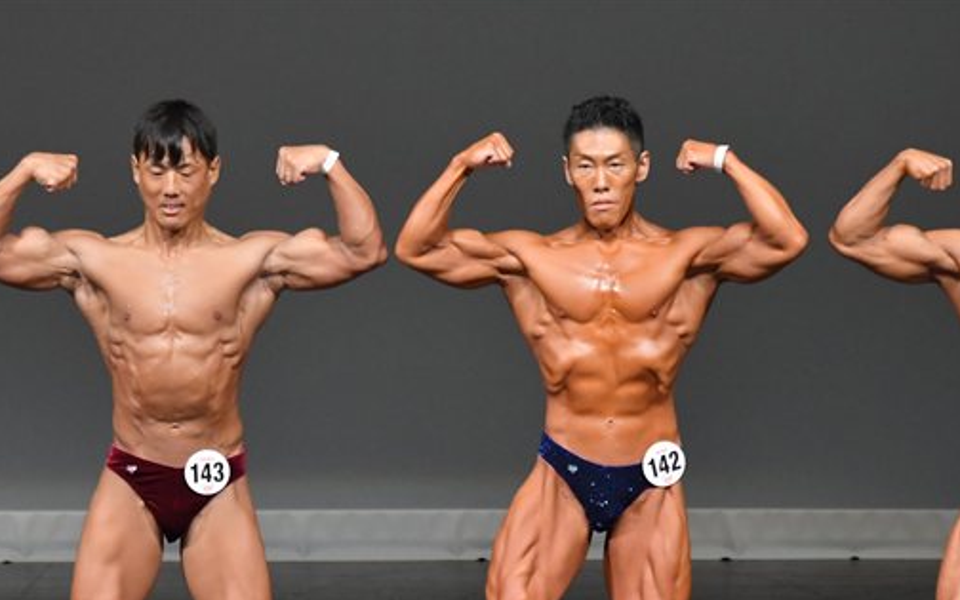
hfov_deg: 4.3
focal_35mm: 493
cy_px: 490
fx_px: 12898
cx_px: 332
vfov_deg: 2.7
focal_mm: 210
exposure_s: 1/400
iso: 4000
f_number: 5.6
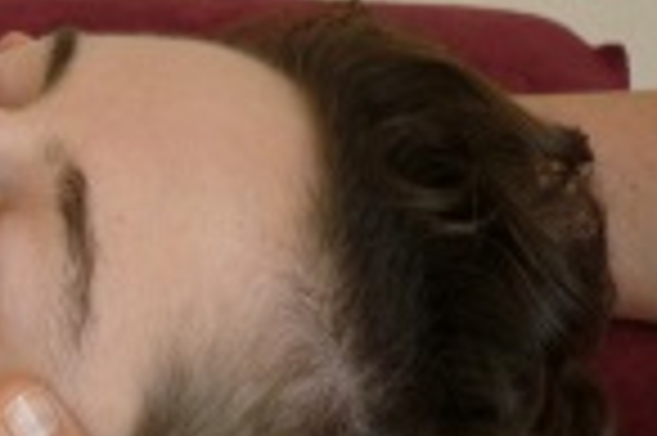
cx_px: 9
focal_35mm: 96
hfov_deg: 20.6
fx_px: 1750
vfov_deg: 14.2
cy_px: 252
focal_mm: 5.5
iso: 80
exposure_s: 1/50
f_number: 2.8
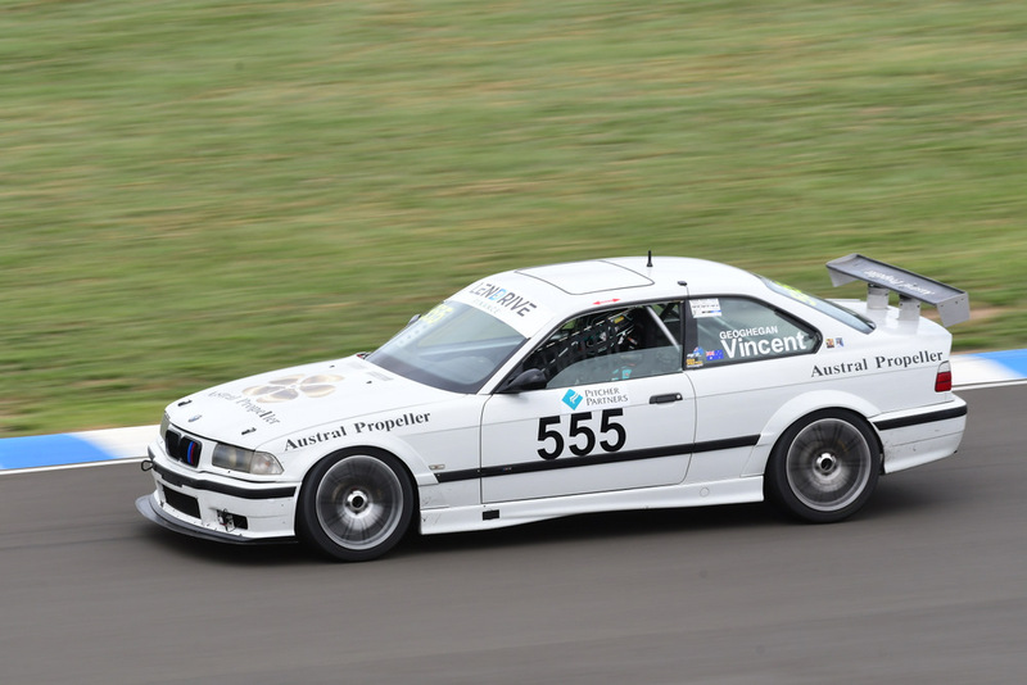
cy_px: 342
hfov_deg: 5.1
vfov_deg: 3.4
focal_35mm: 405
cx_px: 514
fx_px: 11557
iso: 400
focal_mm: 270
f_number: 13
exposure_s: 1/250
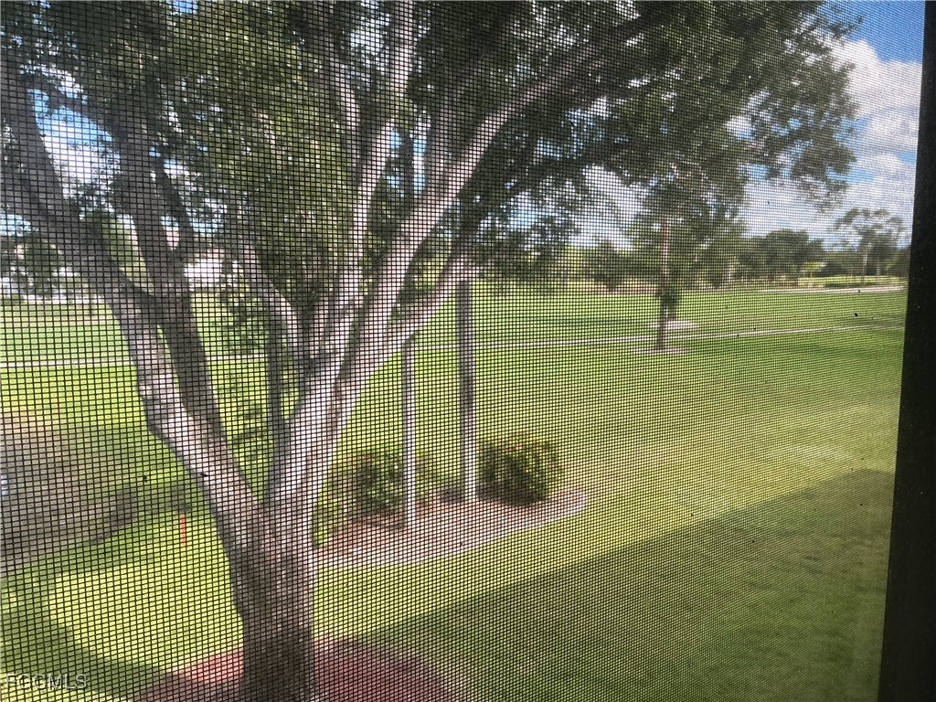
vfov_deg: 48.2
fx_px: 784
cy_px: 351
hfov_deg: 61.7
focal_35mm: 29
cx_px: 468
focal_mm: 3
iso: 25
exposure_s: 1/120
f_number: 1.8
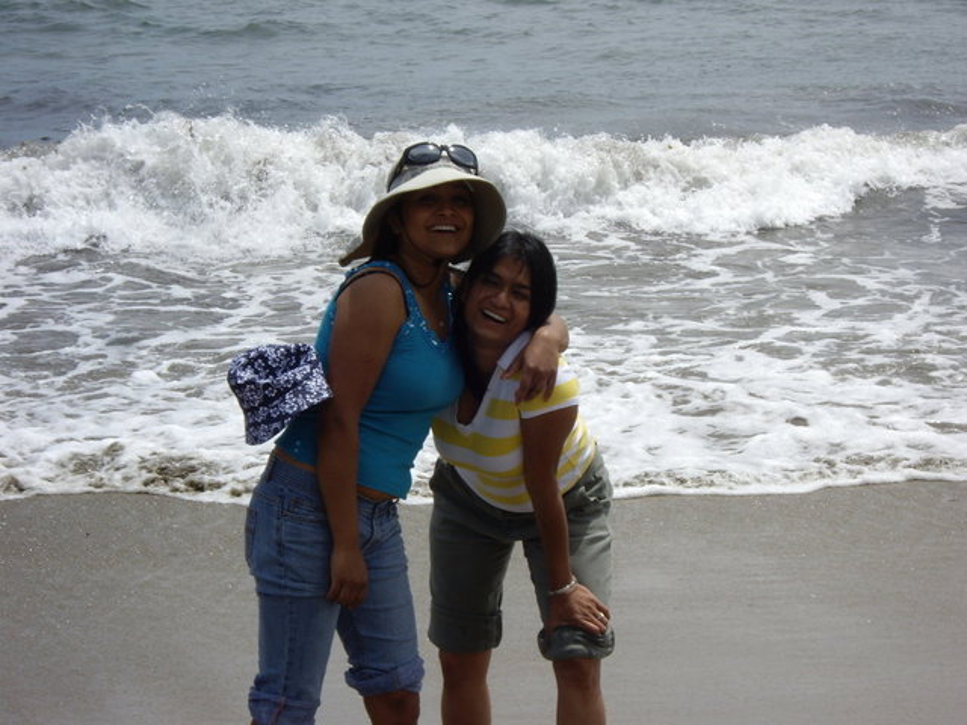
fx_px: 3185
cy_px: 362
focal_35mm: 114
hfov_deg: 17.3
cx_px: 484
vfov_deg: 13.0
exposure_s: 1/160
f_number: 8.3
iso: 50
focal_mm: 18.6
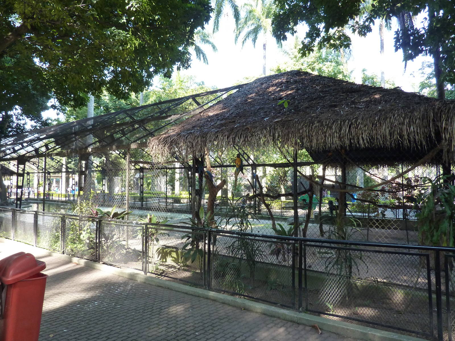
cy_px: 170
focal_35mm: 25
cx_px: 228
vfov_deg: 54.9
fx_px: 329
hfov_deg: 69.4
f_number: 3.3
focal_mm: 4.1
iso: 250
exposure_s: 1/100
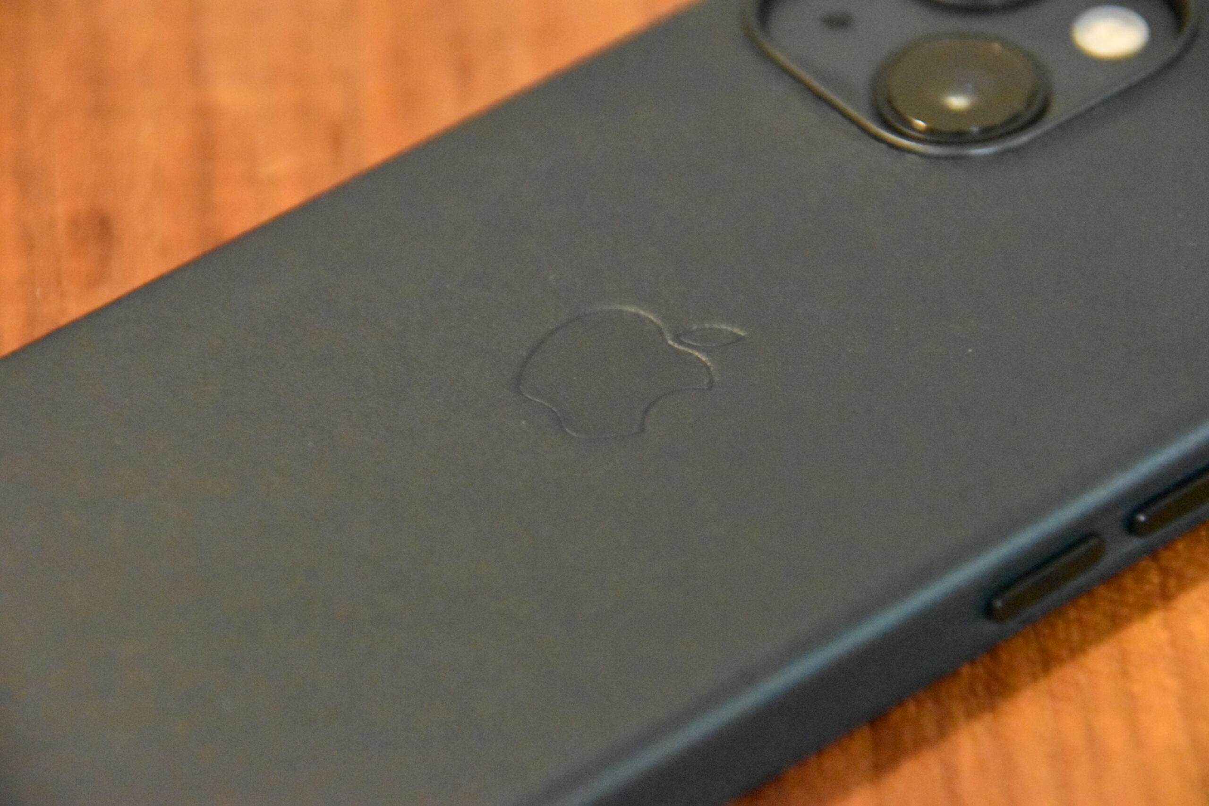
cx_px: 604
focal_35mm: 218
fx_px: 7304
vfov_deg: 6.3
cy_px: 403
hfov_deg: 9.5
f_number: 5.6
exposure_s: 1/250
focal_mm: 145
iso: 20000
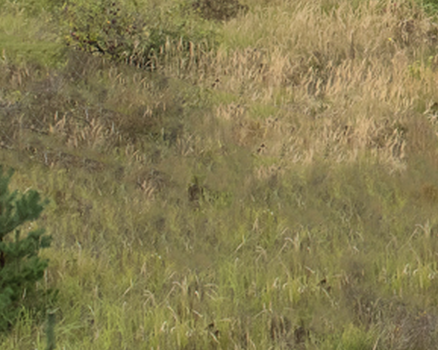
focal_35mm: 187
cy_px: -198
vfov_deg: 8.1
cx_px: 731
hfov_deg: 9.9
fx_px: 2423
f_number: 9
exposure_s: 1/320
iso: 400
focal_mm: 32
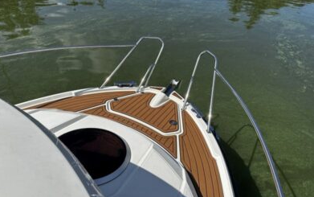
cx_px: 158
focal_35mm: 26
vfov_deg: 47.7
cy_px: 101
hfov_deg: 70.4
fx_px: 223
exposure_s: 1/7576
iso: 80
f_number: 1.78
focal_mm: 6.86
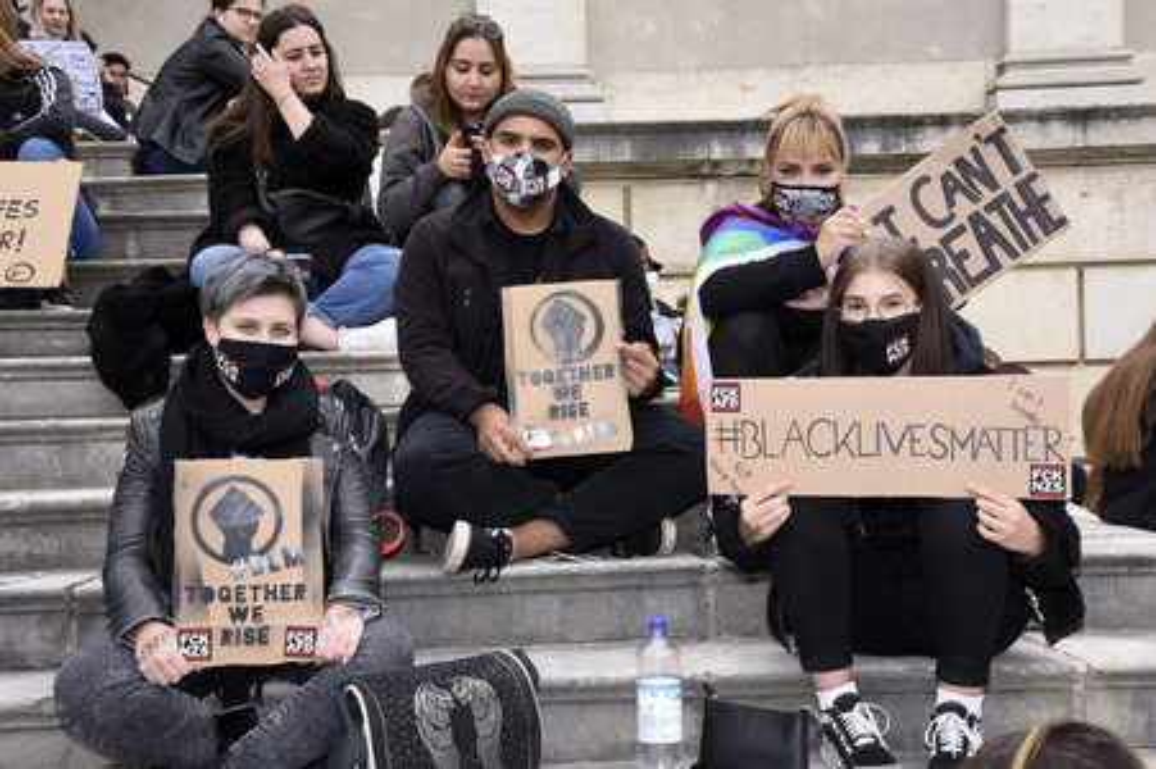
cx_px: 578
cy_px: 384
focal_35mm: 52
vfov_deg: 26.0
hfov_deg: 38.2
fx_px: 1669
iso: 640
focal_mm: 52
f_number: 11
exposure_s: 1/160
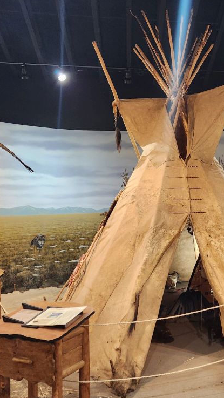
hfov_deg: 33.4
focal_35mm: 34
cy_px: 200
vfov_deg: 58.0
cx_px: 189
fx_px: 359
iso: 640
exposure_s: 1/120
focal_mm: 5.4
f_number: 1.8
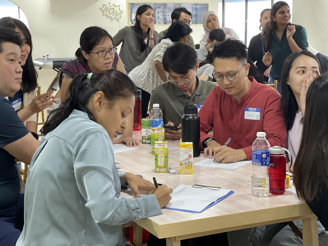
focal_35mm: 64
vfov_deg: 22.9
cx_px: 164
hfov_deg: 30.3
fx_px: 606
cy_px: 123
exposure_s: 1/34
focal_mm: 7.5
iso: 320
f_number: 2.2
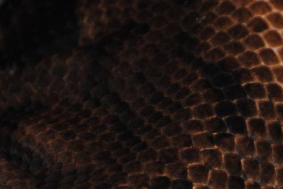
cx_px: 402
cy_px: 190
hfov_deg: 3.7
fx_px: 4368
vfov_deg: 2.5
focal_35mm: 555
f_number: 4.8
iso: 200
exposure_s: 1/60
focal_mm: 116
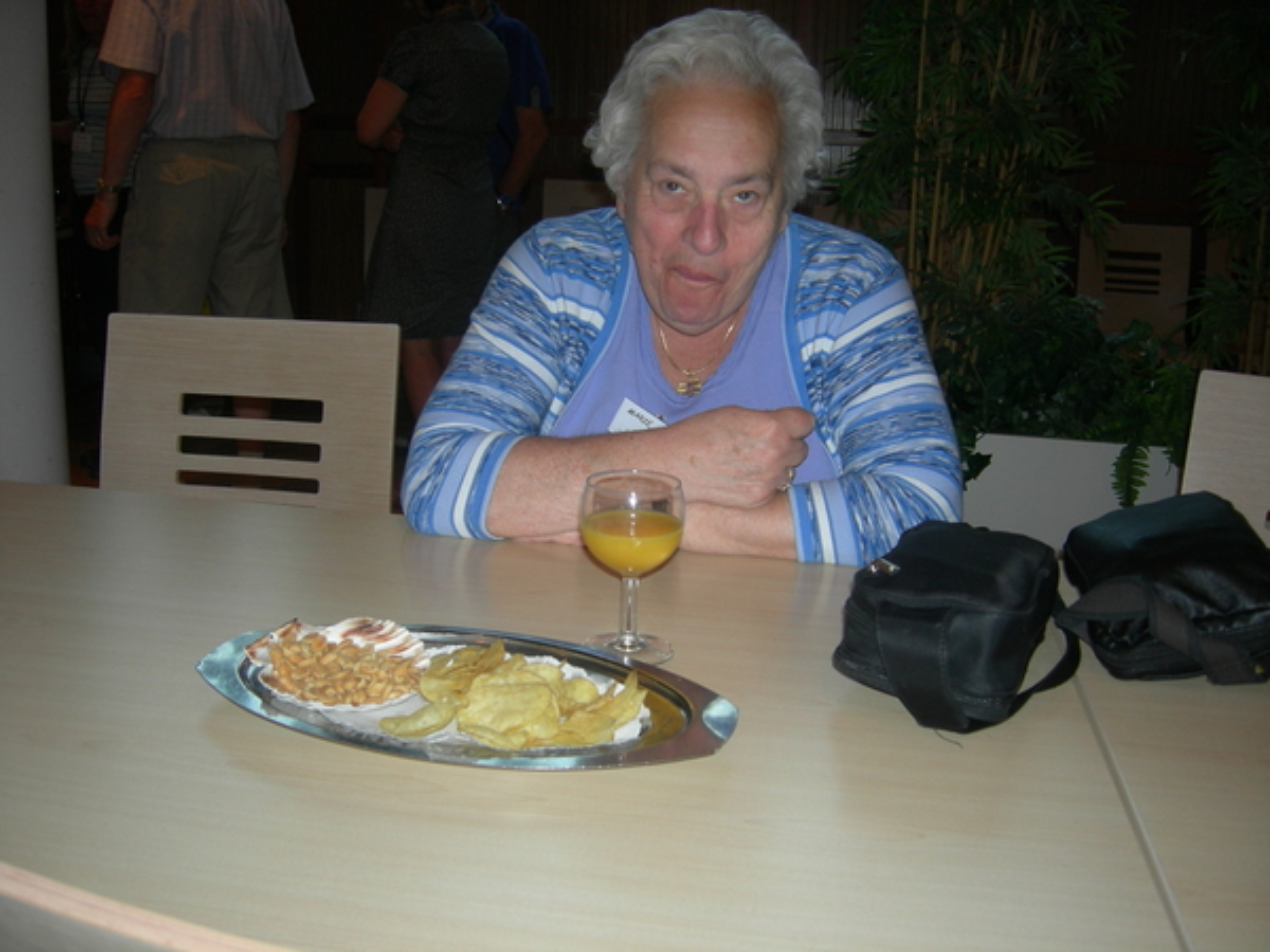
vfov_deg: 39.7
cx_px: 635
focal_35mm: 36
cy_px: 476
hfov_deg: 51.4
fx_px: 1321
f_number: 2.7
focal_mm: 7.5
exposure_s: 1/60.1
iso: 64
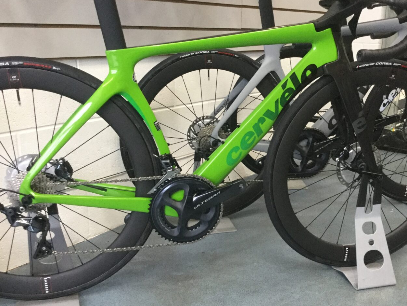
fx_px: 447
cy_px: 166
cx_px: 229
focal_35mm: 38
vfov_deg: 37.7
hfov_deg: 48.9
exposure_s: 1/33
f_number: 2.4
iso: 160
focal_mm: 3.3
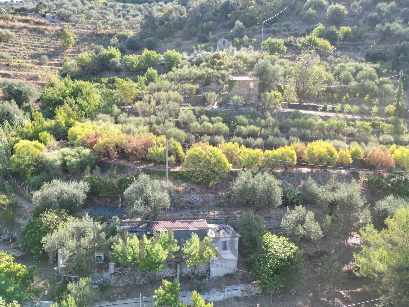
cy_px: 165
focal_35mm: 30
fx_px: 354
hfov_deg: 59.6
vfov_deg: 46.8
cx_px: 167
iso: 200
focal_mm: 6.72
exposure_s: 1/800
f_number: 1.7
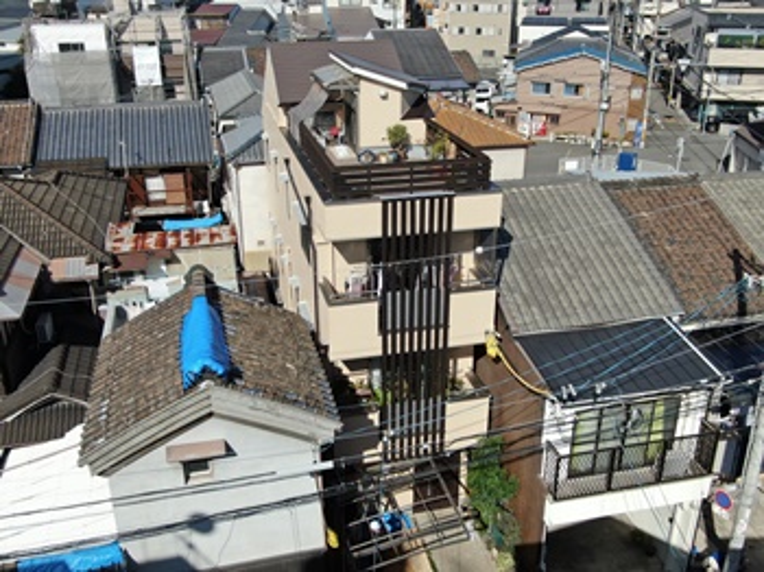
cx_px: 382
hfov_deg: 51.4
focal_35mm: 36
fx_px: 794
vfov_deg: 39.6
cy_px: 286
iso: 100
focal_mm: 6.08
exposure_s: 1/1250
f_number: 3.3
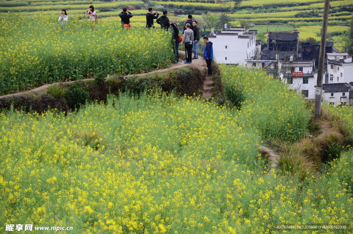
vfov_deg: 8.7
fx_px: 1541
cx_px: 176
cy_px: 117
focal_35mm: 158
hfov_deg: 13.1
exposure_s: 1/800
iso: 2000
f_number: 7.1
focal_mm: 105
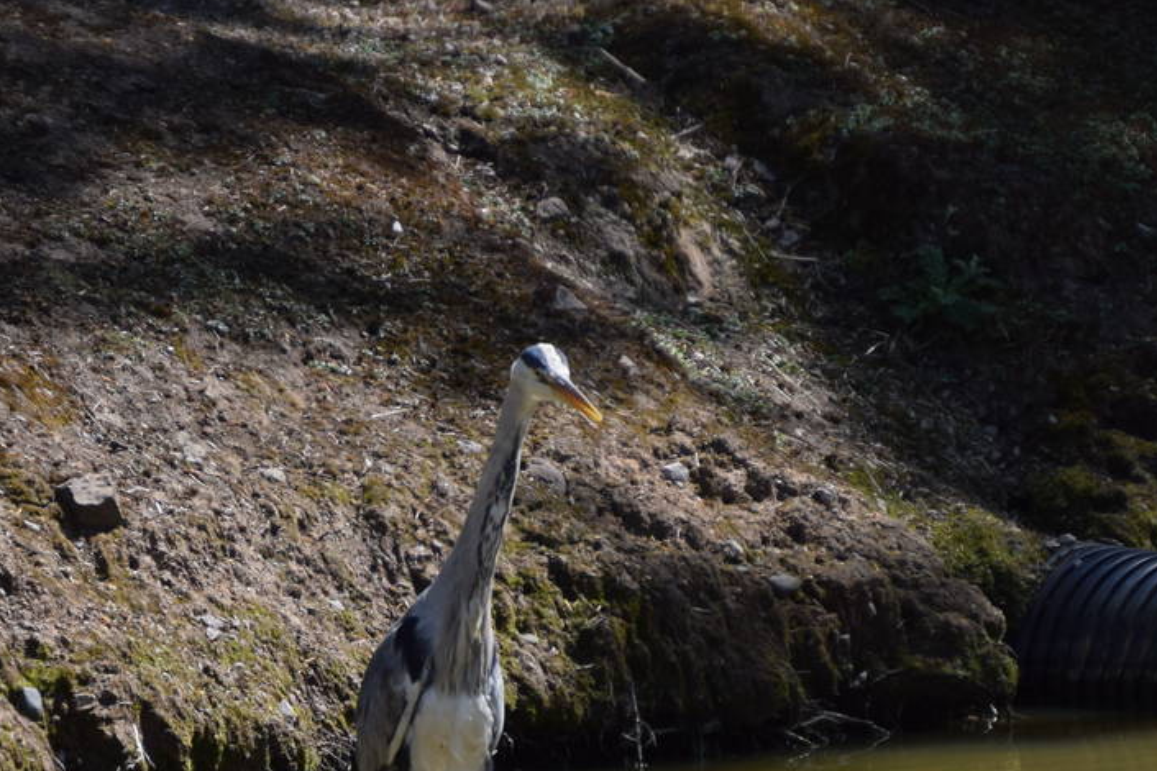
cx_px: 496
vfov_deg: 2.0
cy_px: 626
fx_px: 21885
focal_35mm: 681
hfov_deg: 3.0
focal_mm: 200
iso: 400
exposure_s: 1/1250
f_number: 5.6
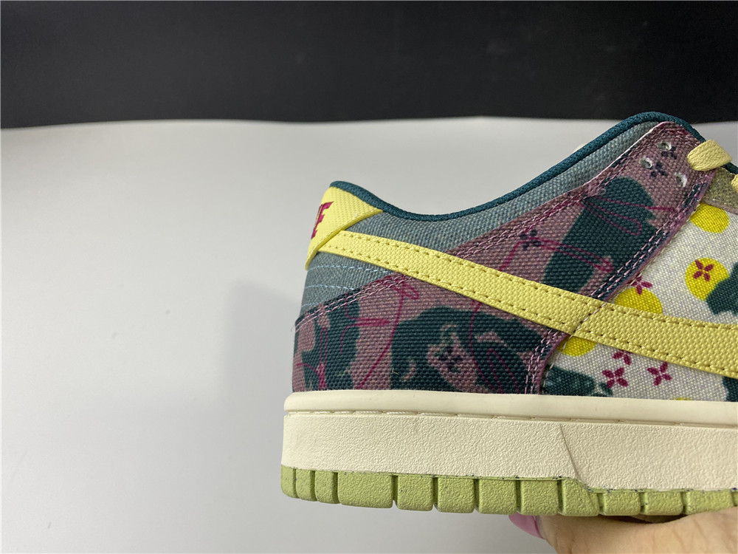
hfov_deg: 67.3
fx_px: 554
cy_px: 277
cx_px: 369
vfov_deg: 53.1
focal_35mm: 26
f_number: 1.8
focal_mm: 4.25
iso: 125
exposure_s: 1/121
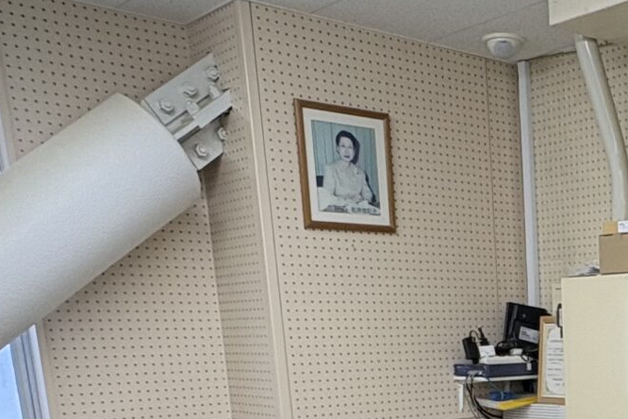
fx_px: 977
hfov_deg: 32.0
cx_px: 667
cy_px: 562
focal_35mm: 56
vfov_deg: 21.6
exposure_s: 1/120
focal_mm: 2.22
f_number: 2.2
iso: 160
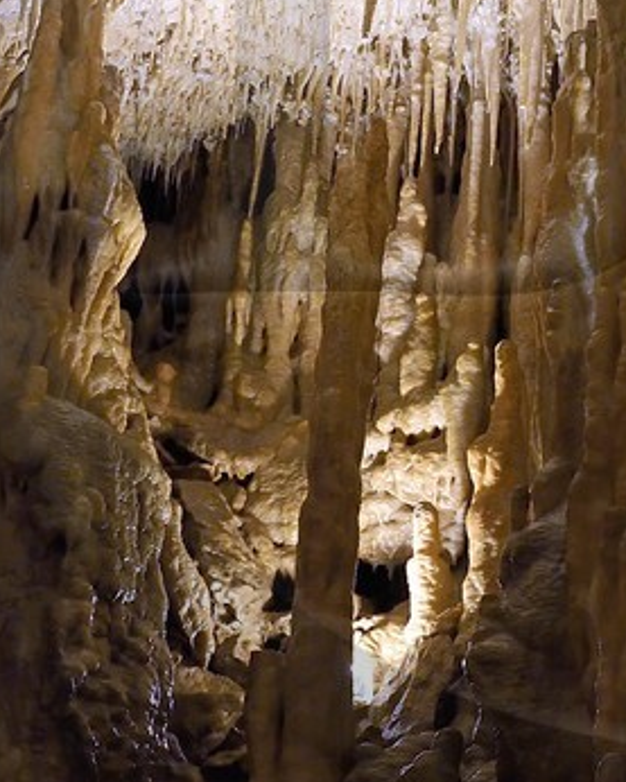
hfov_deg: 14.3
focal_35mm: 104
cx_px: 771
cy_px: -76
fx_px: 2407
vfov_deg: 17.8
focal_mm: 24
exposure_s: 1/40
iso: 1600
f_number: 6.3
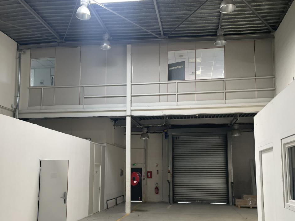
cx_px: 146
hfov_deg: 52.6
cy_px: 148
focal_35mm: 35
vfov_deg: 40.2
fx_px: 298
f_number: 1.6
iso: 64
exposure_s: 1/121
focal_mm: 4.2
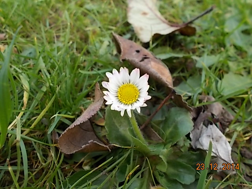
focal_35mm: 30
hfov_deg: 60.0
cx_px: 126
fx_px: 218
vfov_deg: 46.8
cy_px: 94
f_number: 3.4
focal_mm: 5.3
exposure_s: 1/60
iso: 80
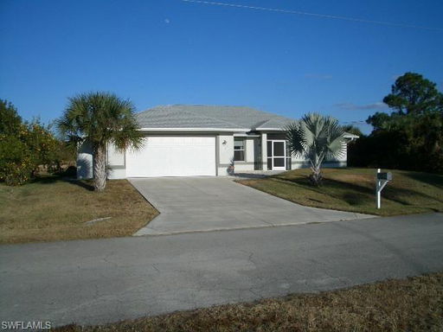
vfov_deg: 40.7
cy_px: 166
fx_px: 448
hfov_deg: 52.6
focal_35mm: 35
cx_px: 222
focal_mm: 5.8
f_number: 4.3
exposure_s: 1/1250
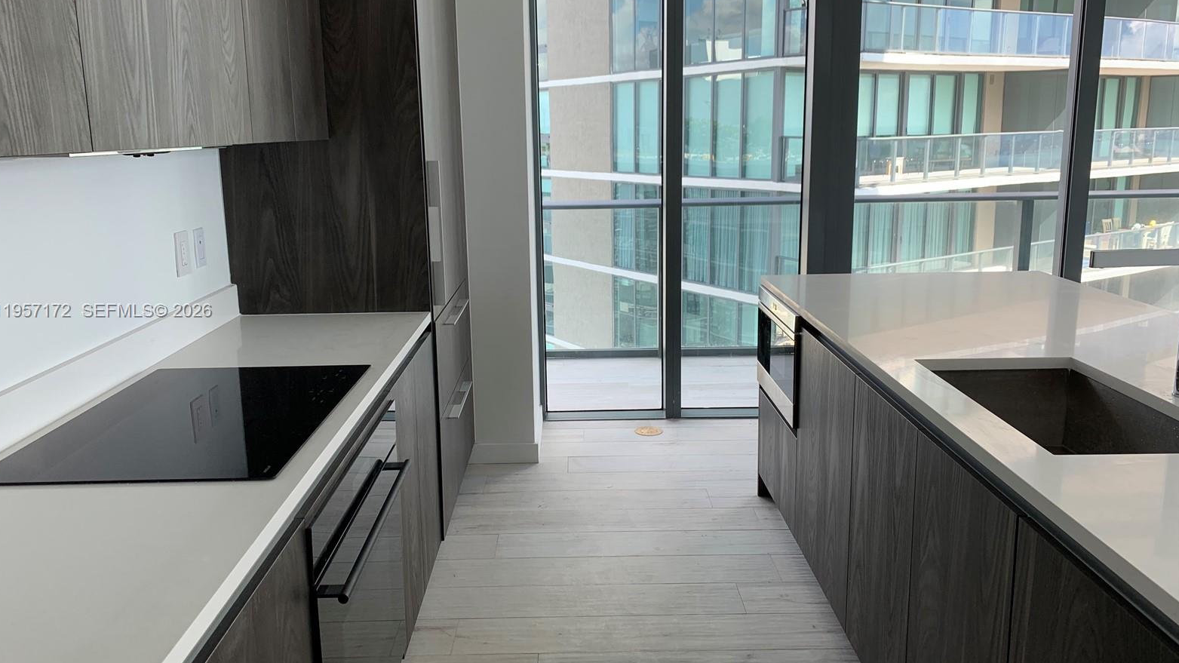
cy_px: 312
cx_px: 580
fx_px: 907
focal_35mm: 29
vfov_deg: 40.2
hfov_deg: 66.1
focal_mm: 4.25
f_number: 1.8
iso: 25
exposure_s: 1/156
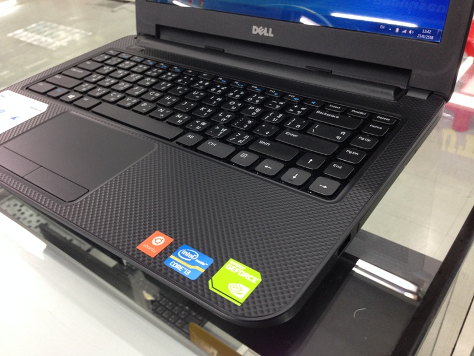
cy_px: 178
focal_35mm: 33
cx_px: 237
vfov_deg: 42.9
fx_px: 452
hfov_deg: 55.4
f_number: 2.4
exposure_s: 1/20
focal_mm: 4.12
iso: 125
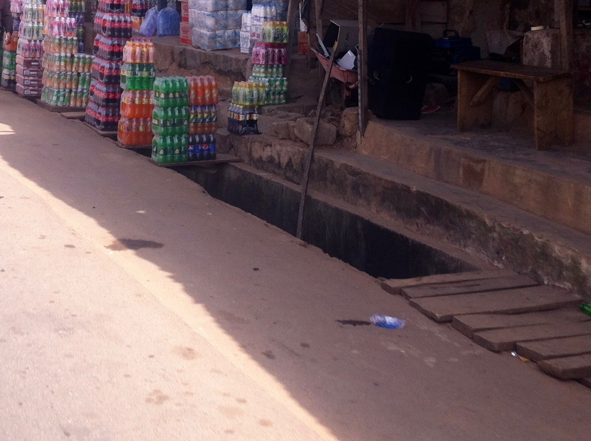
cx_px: 210
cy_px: 89
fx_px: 1108
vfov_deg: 22.2
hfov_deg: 29.7
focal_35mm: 65
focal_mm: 3.85
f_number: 2.8
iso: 80
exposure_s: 1/397
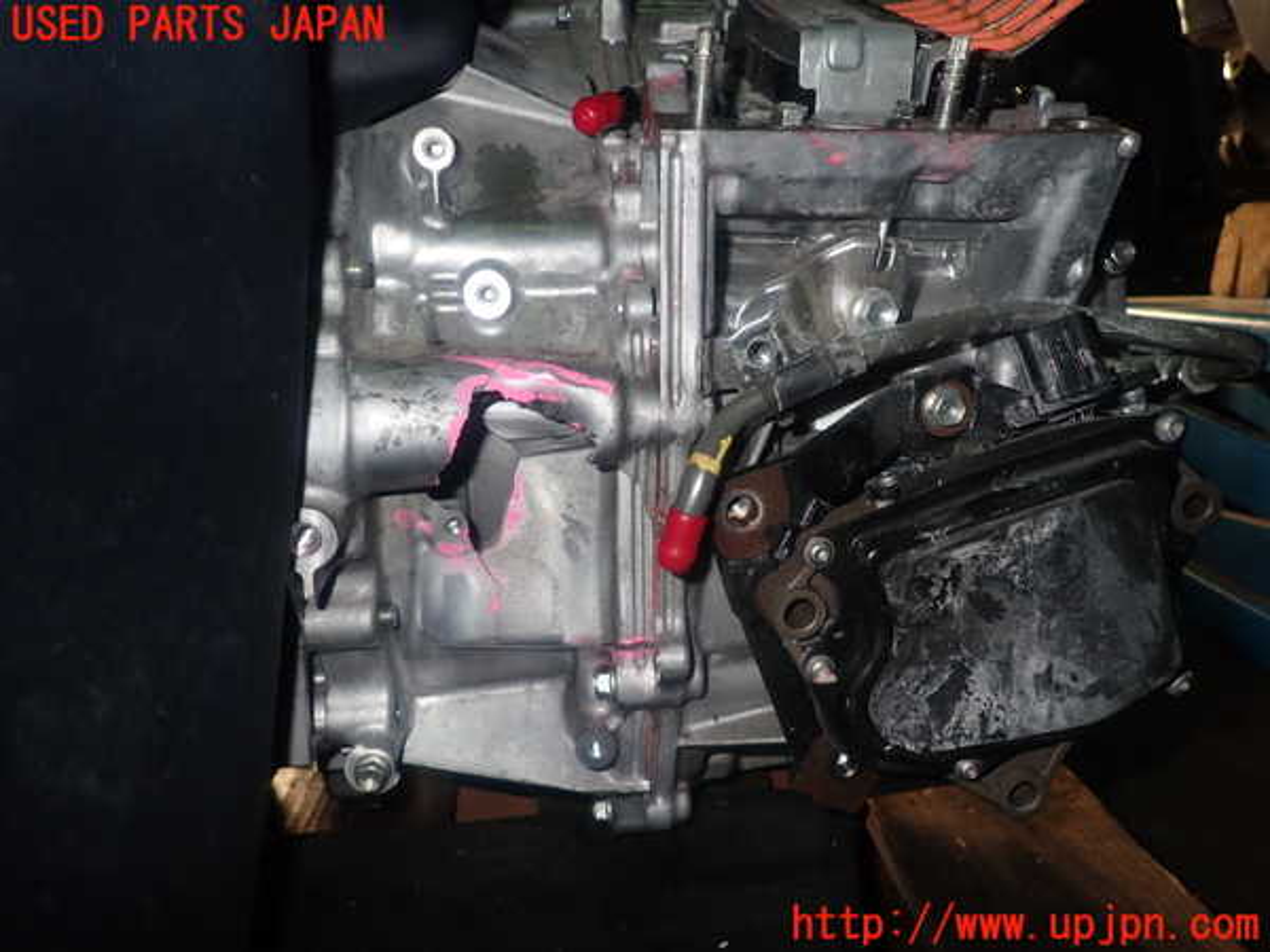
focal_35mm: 25
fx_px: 917
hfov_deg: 69.4
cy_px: 476
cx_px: 635
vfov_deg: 54.9
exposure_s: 1/30
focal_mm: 4.5
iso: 160
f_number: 5.6
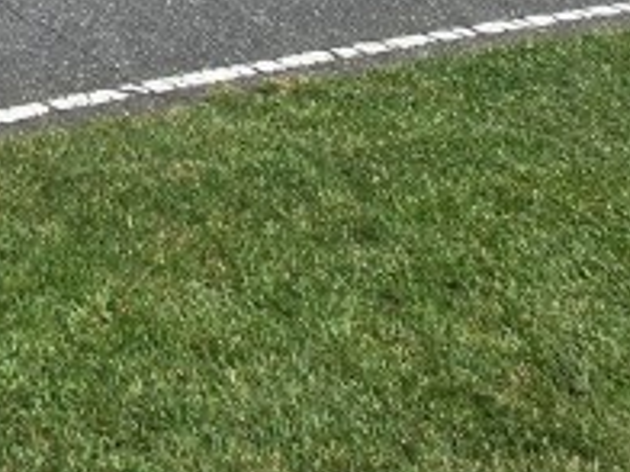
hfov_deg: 21.0
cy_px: -559
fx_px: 1238
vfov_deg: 15.5
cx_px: -460
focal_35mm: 68
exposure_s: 1/3168
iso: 50
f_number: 2.2
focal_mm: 2.2
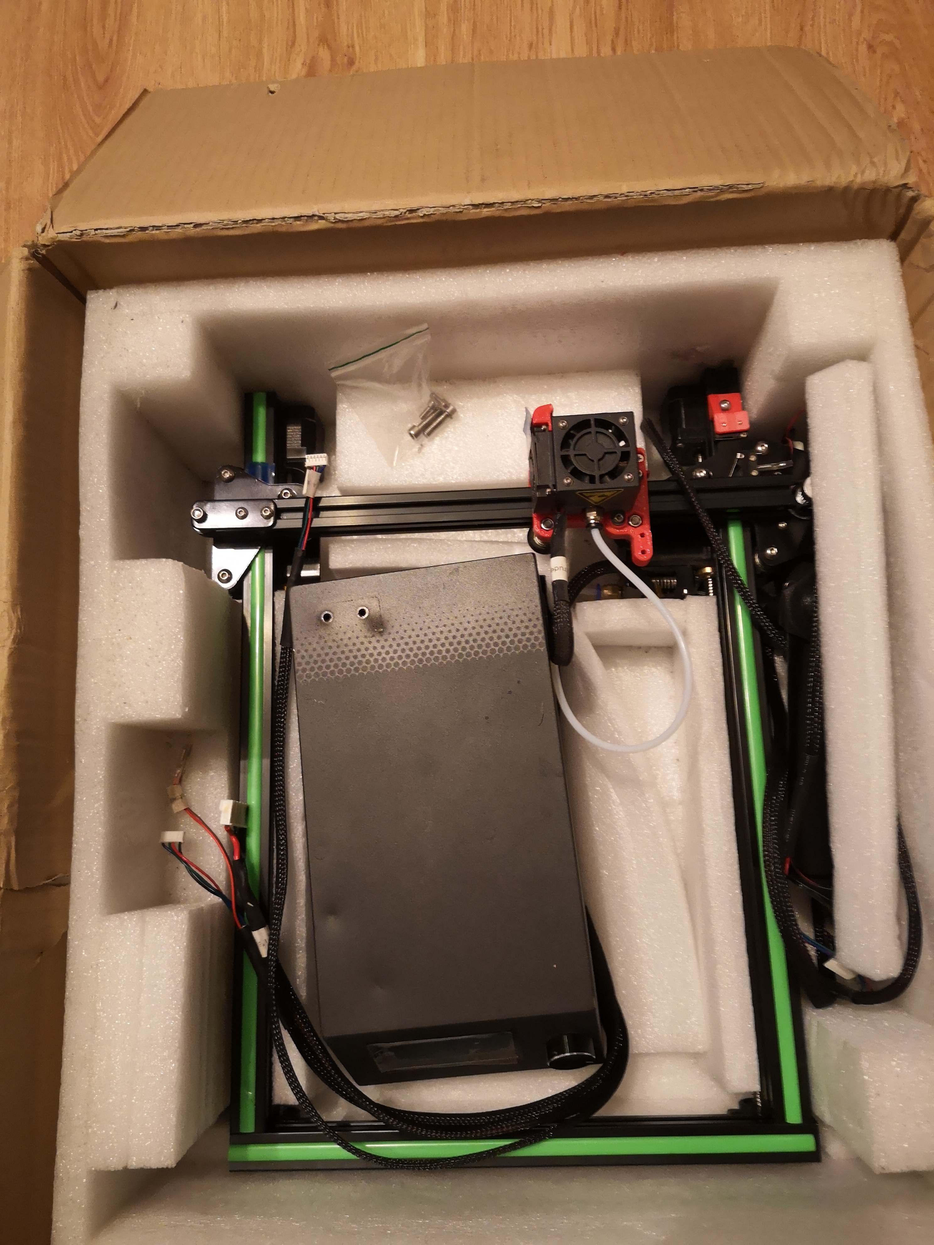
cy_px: 622
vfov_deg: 65.3
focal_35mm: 27
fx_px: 971
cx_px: 467
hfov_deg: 51.4
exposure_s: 1/25
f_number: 1.8
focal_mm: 3.95
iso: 400
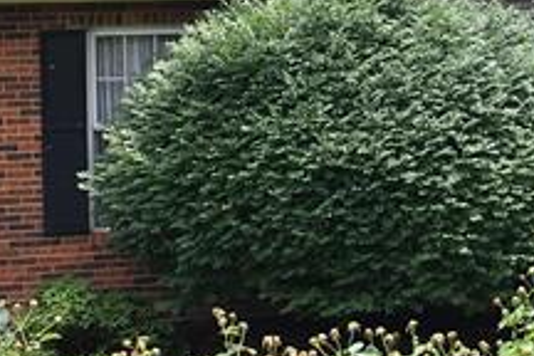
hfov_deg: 14.2
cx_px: 490
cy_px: 72
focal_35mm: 143
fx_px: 2121
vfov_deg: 9.6
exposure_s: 1/381
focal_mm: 4.15
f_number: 2.2
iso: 25
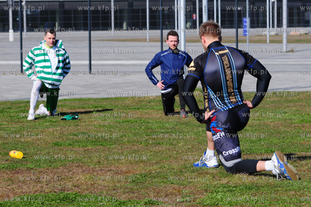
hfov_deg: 13.4
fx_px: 1321
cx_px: 156
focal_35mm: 153
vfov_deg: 9.0
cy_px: 104
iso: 320
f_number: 5.6
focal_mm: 102
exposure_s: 1/1250
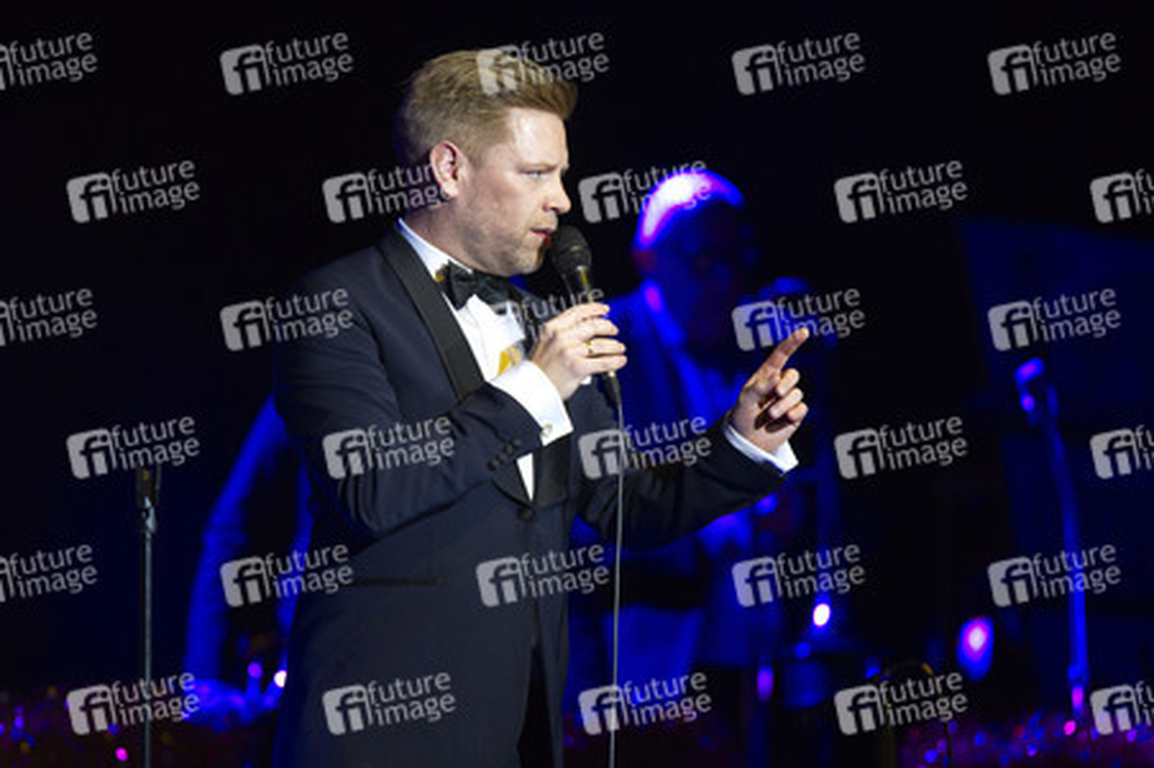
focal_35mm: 270
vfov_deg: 5.1
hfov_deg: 7.6
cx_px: 577
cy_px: 384
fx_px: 8648
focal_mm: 270
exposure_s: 1/200
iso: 1600
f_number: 2.8
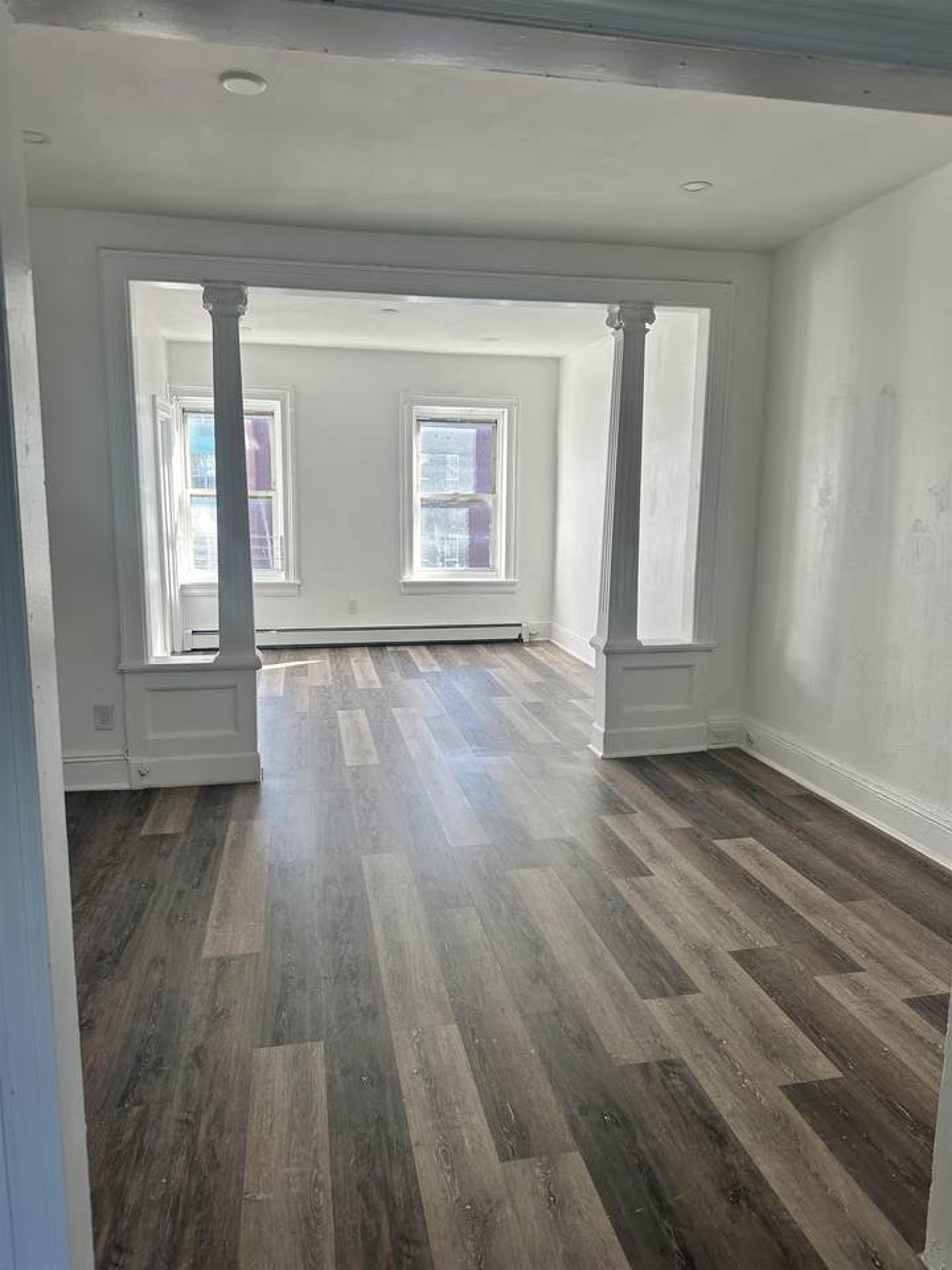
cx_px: 476
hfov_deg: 56.8
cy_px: 635
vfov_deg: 71.6
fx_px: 880
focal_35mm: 24
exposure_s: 1/173
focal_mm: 6.86
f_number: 1.78
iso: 64
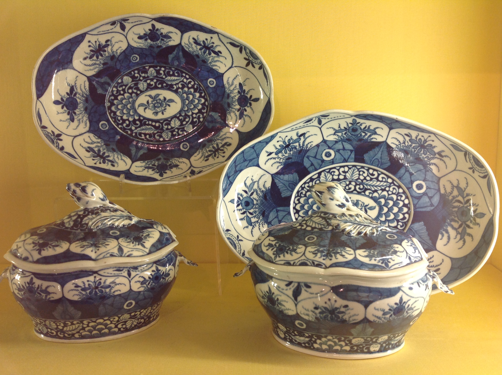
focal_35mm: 35
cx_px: 251
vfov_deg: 40.6
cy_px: 188
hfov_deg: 52.7
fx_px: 507
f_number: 2.4
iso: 64
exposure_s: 1/40
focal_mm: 4.28
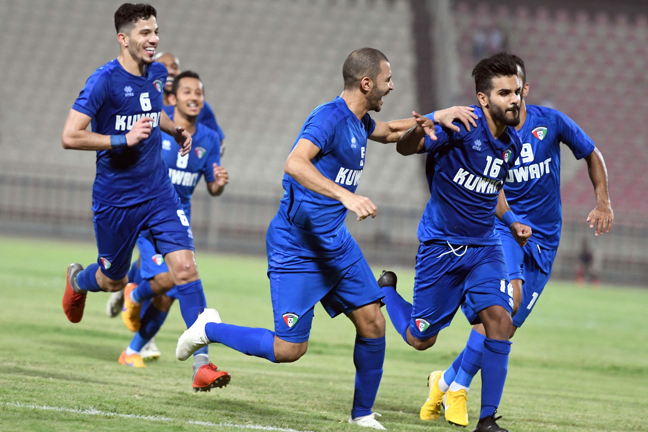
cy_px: 216
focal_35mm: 270
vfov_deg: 5.1
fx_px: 4860
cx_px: 324
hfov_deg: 7.6
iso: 2500
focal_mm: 180
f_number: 2.8
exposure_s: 1/1250
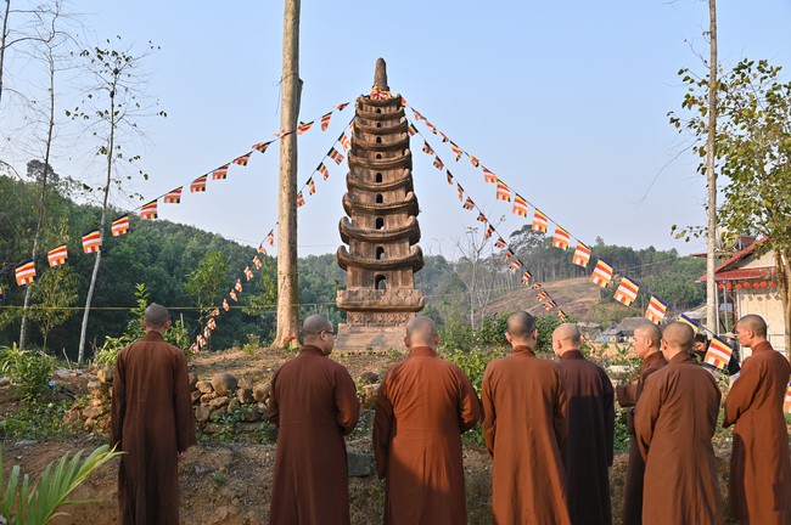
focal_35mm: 30
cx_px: 396
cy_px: 262
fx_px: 658
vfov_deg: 43.5
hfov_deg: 62.0
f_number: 6.3
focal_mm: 30
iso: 125
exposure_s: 1/250
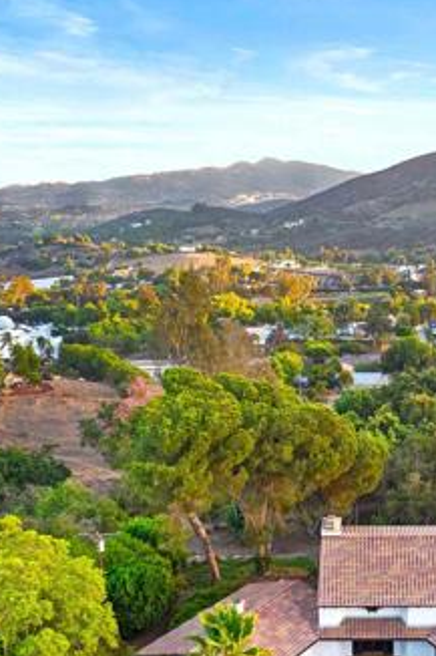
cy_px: 436
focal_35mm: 49
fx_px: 891
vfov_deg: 39.9
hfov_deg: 26.9
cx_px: 356
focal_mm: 12.29
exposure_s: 1/20
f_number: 6.3
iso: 400
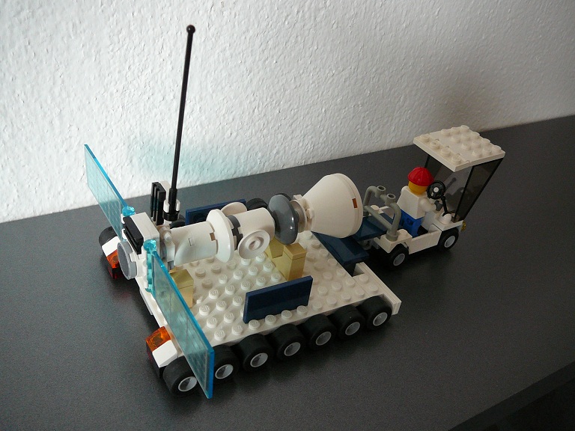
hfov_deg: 52.6
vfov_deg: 40.7
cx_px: 288
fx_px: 581
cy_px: 216
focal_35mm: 35
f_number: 2.8
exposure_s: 1/20
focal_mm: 5.2
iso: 200
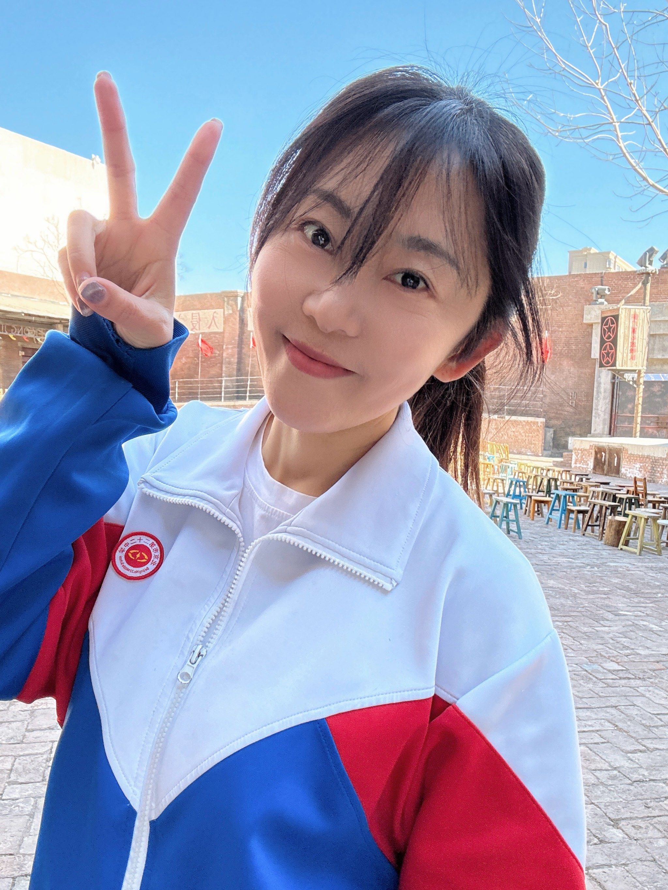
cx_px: 334
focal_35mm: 23
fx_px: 592
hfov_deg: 58.9
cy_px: 445
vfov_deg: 73.9
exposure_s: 1/243
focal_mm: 2.69
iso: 40
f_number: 1.9
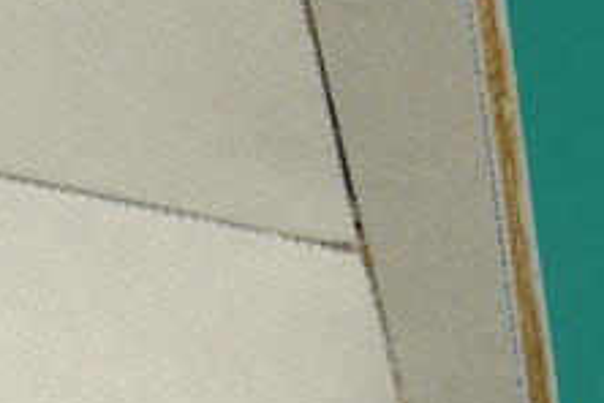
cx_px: 249
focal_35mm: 445
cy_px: 724
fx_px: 7460
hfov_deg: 4.6
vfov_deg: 3.1
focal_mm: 55
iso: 100
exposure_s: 1/4
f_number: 11
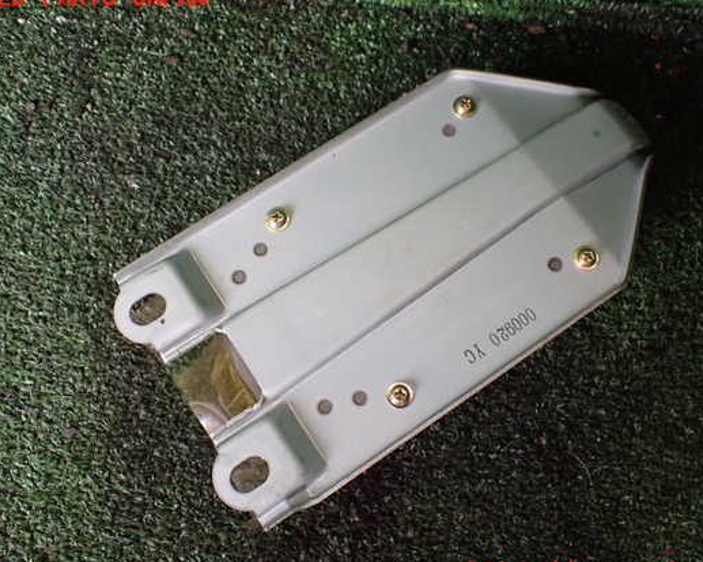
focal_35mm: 34
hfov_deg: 52.9
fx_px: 707
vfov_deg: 43.3
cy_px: 286
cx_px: 367
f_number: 2.3
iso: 800
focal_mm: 5.4
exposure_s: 1/60
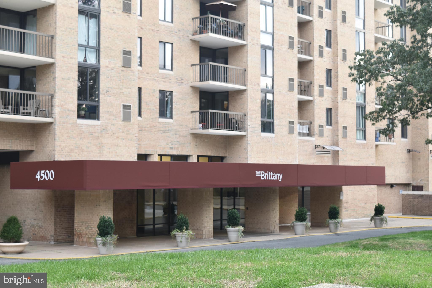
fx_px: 720
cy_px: 144
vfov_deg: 22.6
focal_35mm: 60
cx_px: 216
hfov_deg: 33.4
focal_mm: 40
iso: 400
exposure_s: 1/160
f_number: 6.3
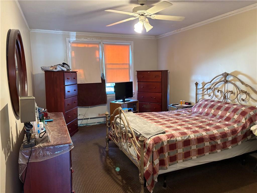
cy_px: 96
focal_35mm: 26
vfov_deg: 53.1
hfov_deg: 67.3
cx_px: 128
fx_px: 193
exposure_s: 1/40
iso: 400
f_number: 1.6
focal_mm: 5.96
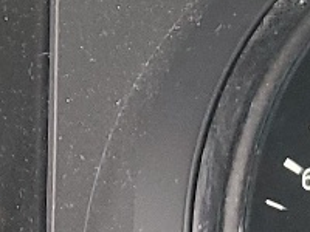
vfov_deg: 7.1
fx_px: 1863
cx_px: -248
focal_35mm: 208
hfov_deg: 9.1
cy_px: 34
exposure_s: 1/120
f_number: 1.5
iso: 96
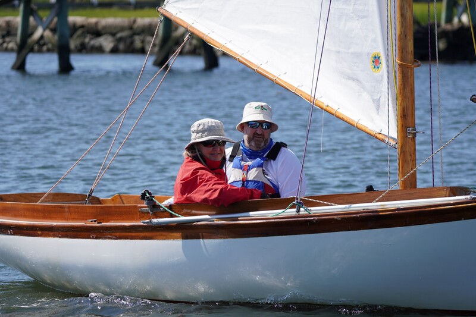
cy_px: 158
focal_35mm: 225
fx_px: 2974
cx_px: 238
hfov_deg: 9.2
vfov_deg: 6.1
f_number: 5
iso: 200
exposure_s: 1/1250
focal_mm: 150
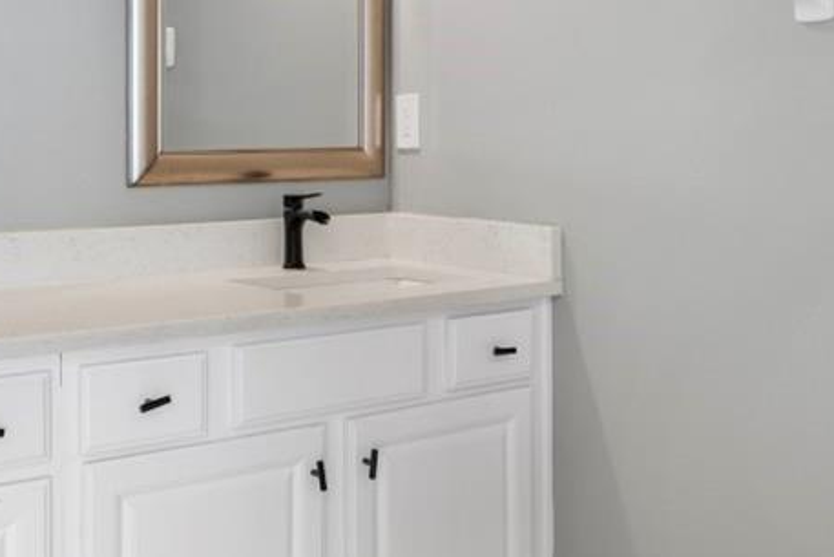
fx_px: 1135
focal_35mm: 49
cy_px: 153
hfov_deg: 40.2
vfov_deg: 27.2
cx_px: 354
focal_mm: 14
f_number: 8
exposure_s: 1/1.67
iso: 250
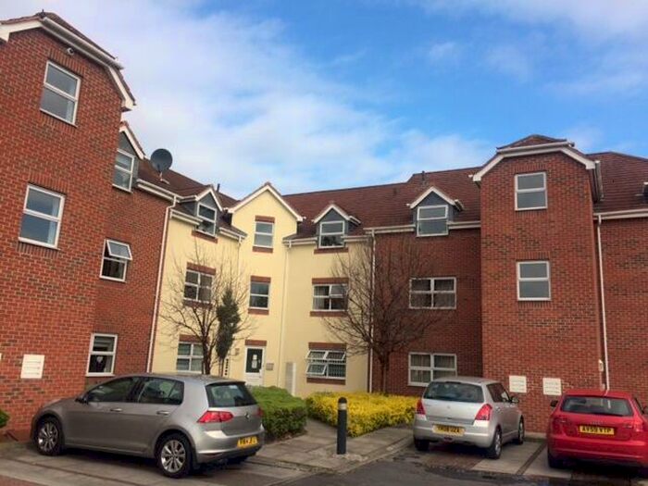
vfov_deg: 48.2
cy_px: 243
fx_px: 543
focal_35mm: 29
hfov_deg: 61.7
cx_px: 324
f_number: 2.2
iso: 32
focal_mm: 4.15
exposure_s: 1/1709
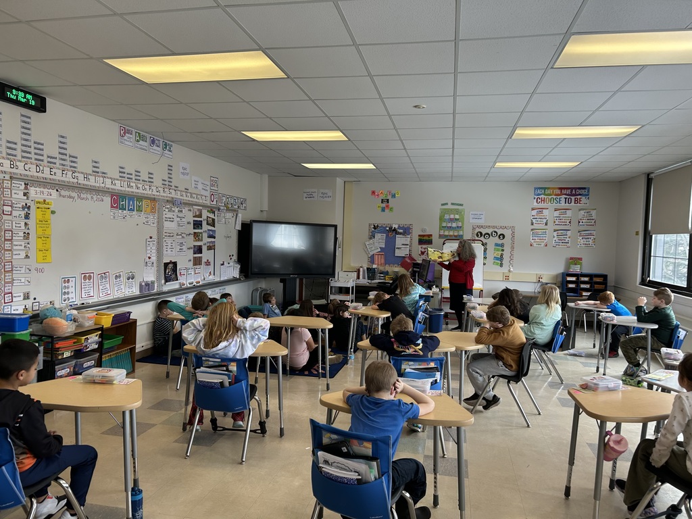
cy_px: 260
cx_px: 346
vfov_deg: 53.1
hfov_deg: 67.3
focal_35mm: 26
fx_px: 520
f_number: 1.5
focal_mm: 5.7
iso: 64
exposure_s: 1/120
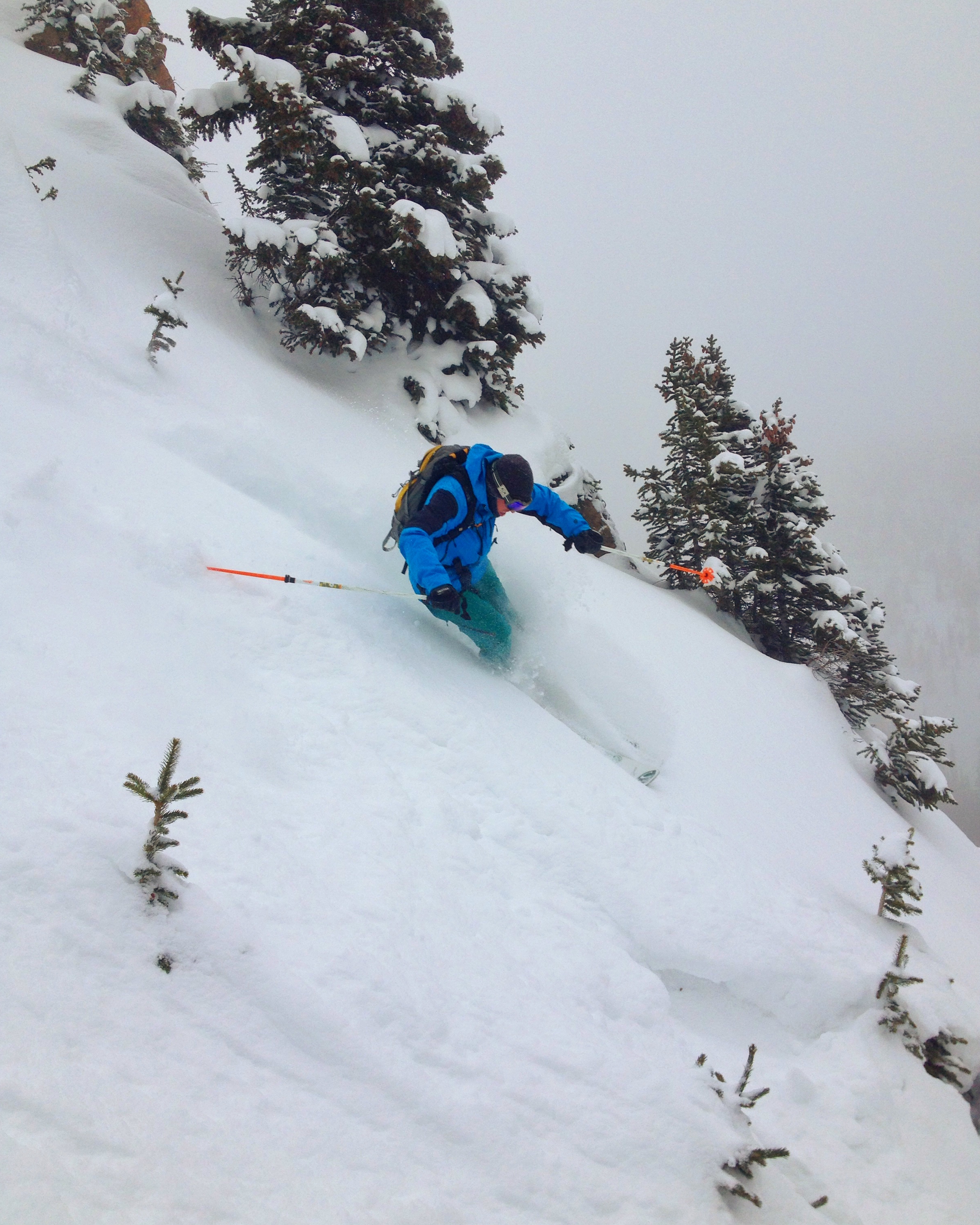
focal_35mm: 37
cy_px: 591
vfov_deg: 49.1
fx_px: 1342
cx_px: 486
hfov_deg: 40.1
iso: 50
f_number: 2.4
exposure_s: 1/824
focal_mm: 4.28
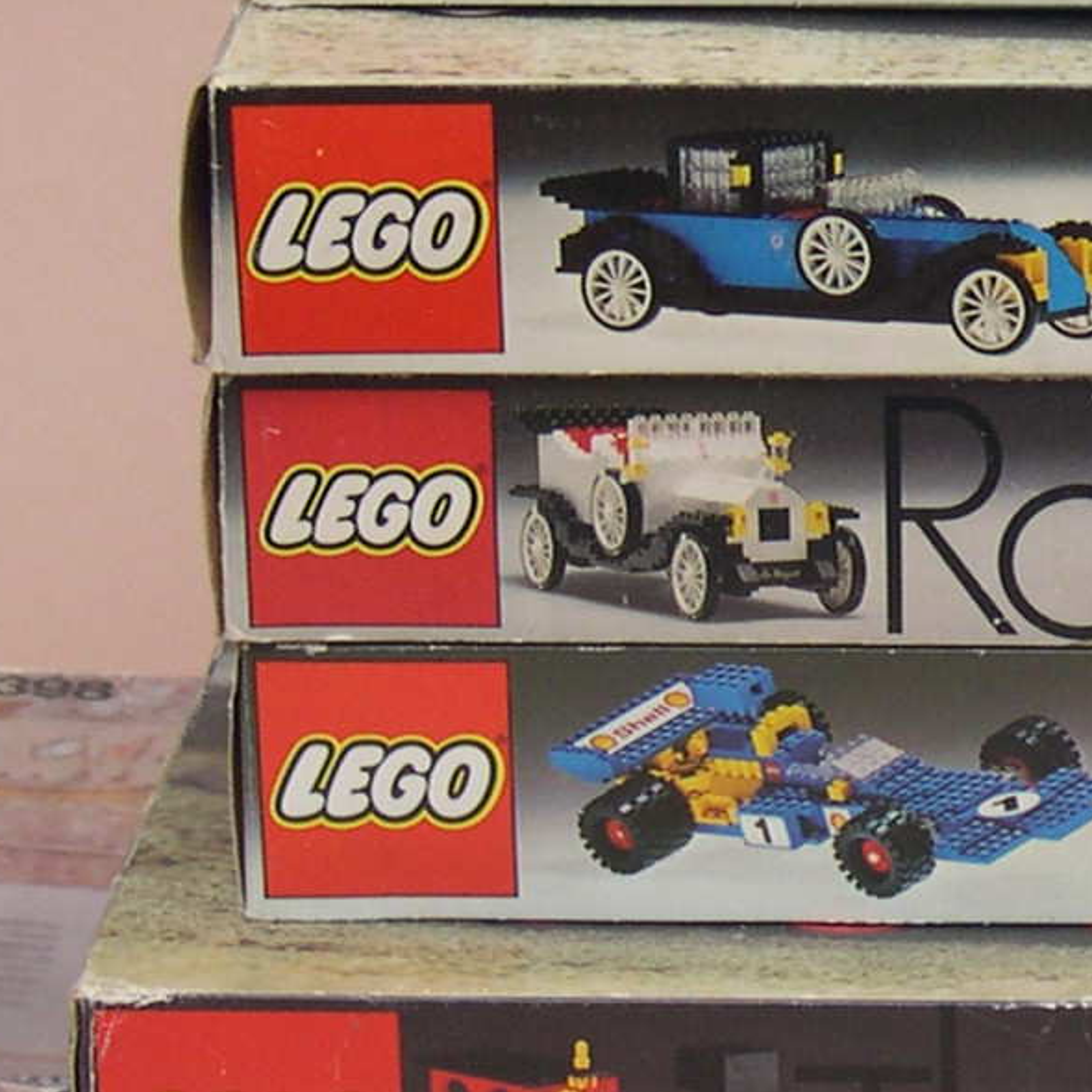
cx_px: 1307
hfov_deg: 8.9
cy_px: 389
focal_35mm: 194
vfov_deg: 9.0
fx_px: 6924
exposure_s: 1/384
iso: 100
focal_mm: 12.2
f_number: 3.4
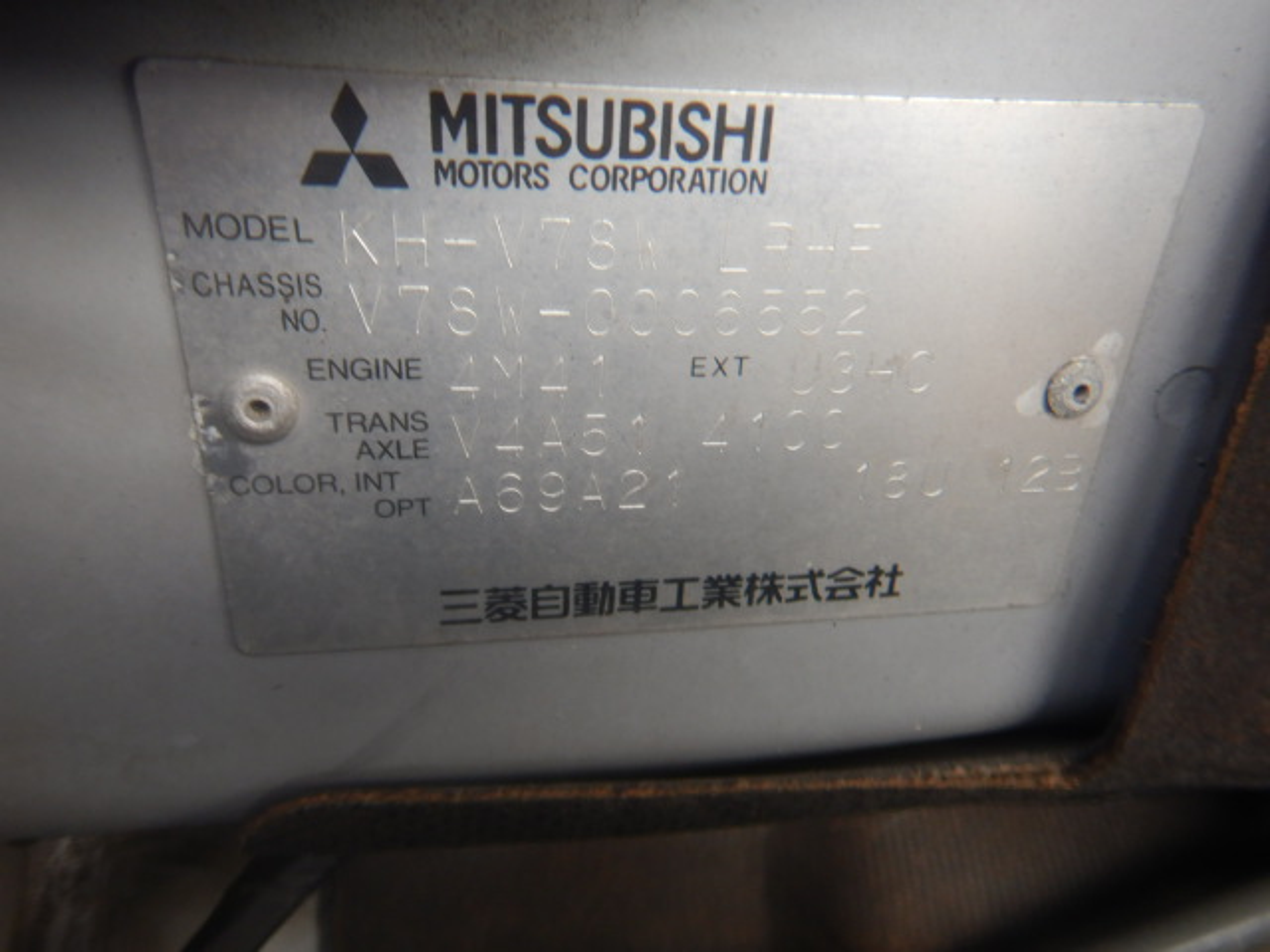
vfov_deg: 56.8
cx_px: 635
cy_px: 476
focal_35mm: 24
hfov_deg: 71.6
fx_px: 881
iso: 160
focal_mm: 4.3
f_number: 2.8
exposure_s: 1/30
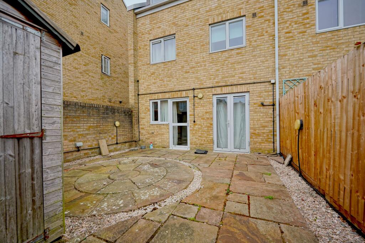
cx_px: 182
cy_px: 122
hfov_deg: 104.2
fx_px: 142
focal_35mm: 14
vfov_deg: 81.2
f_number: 4.5
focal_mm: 14
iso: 125
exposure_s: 1/160
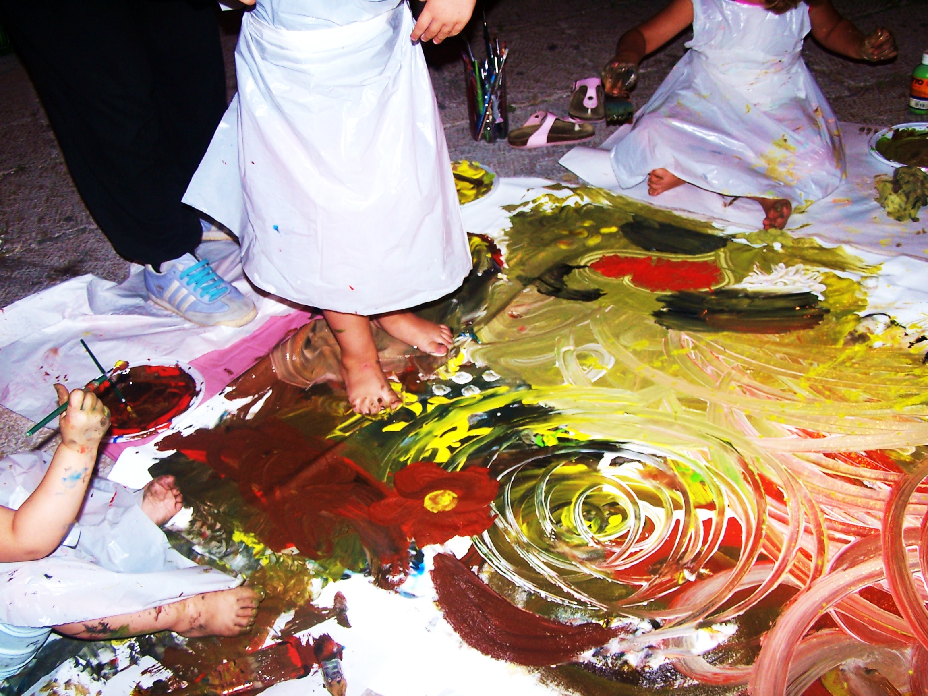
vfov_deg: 36.0
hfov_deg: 46.8
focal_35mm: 40
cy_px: 348
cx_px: 464
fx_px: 1072
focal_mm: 6.7
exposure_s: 1/60
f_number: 2.8
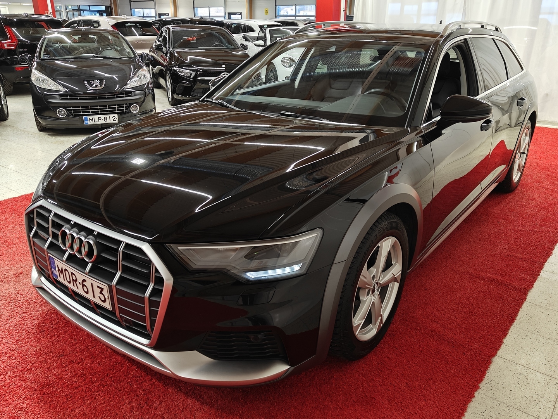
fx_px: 467
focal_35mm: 29
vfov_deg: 48.2
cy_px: 210
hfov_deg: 61.7
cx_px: 279
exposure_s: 1/50
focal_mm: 5.59
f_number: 1.8
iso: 80
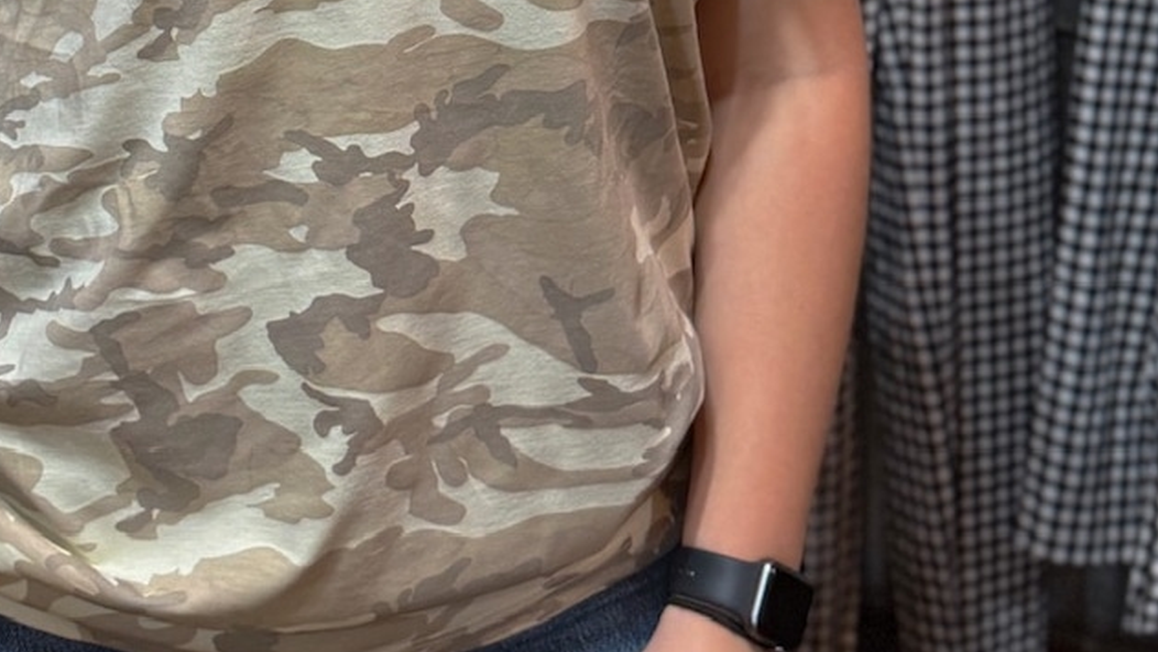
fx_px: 1659
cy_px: -348
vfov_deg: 19.2
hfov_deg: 38.1
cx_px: 386
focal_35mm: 54
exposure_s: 1/60
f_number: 1.78
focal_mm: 6.76
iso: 200
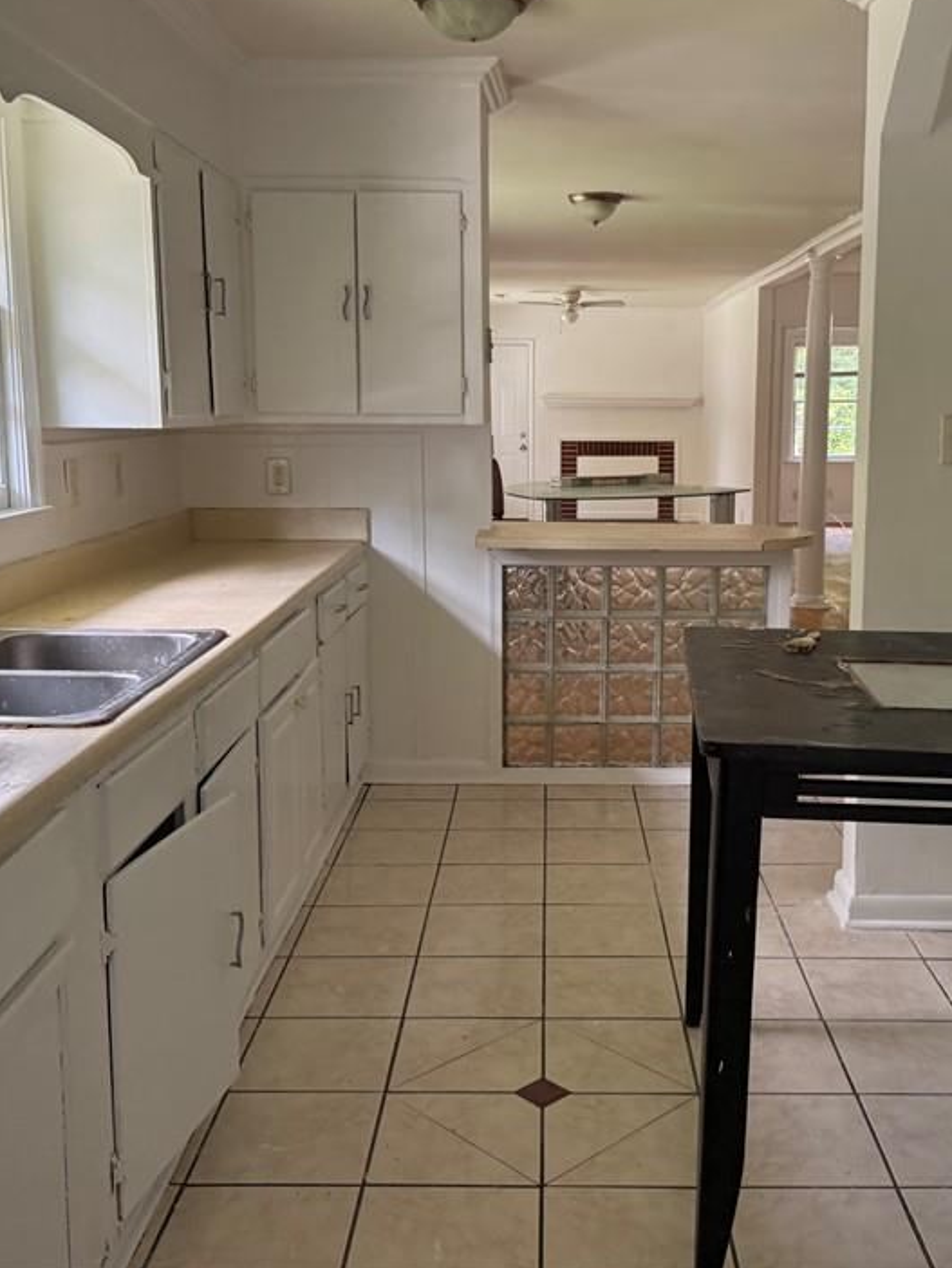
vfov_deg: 52.5
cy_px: 580
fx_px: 1283
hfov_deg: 40.6
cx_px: 562
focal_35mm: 35
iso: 200
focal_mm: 6.76
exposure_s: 1/115
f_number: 1.78
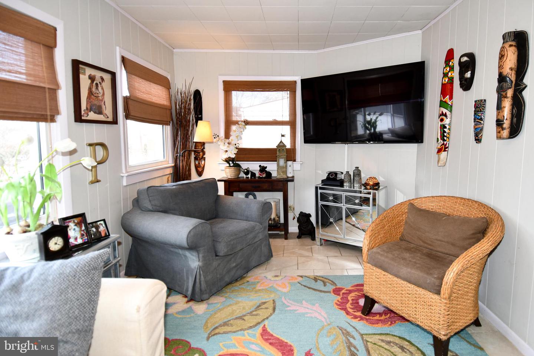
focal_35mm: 18
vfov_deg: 67.4
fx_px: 267
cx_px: 267
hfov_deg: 90.0
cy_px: 178
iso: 450
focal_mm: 12
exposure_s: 1/60
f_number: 4
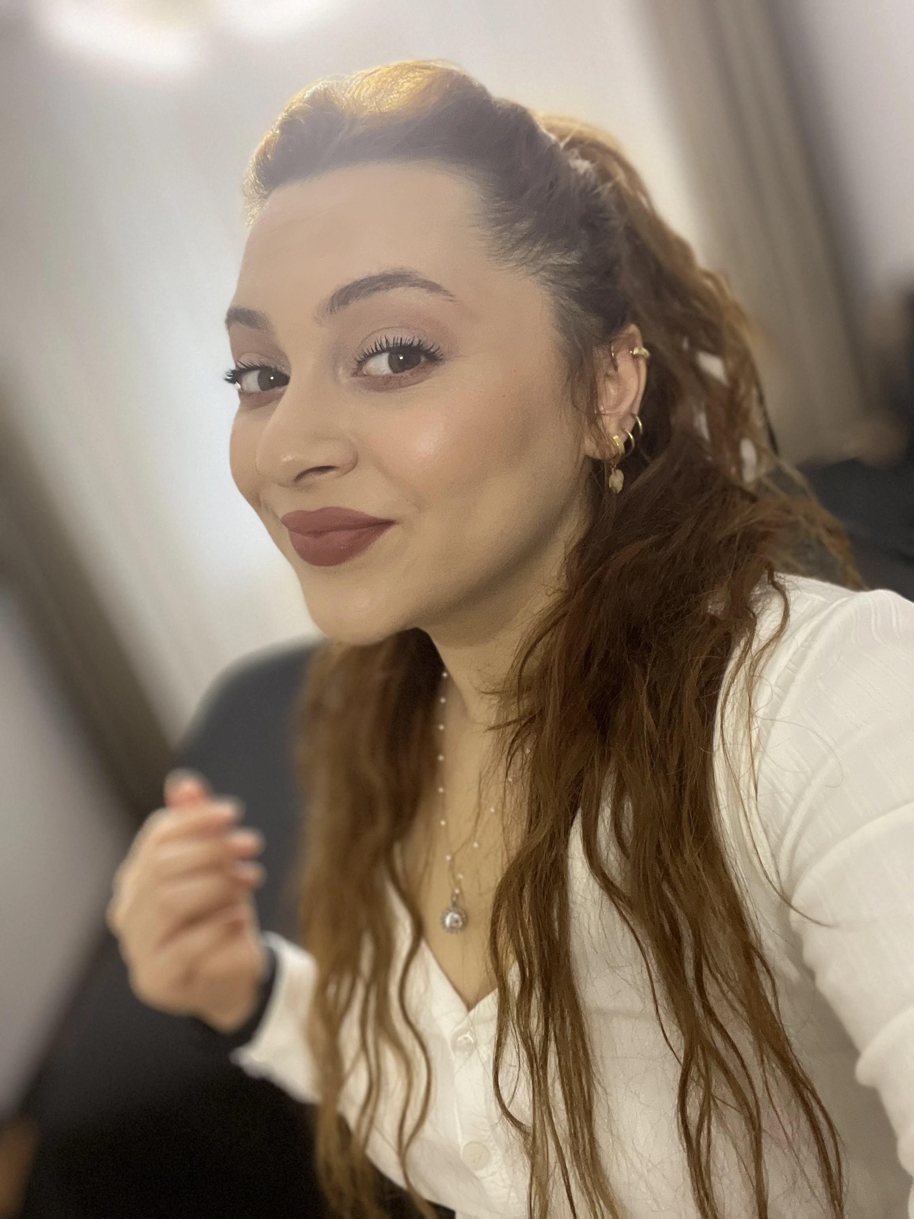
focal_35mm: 30
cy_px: 610
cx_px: 457
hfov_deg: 46.8
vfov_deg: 60.0
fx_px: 1056
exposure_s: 1/33
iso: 400
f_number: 2.2
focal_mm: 2.71
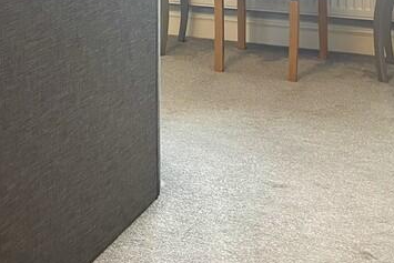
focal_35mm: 78
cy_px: -87
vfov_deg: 16.5
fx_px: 854
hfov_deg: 22.9
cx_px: -127
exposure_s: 1/50
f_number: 1.6
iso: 160
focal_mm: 4.2
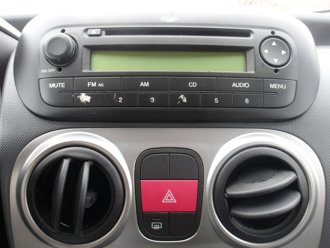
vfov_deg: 51.4
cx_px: 165
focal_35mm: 27
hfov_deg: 65.3
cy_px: 124
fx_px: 257
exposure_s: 1/39
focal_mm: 4.9
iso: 100
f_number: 3
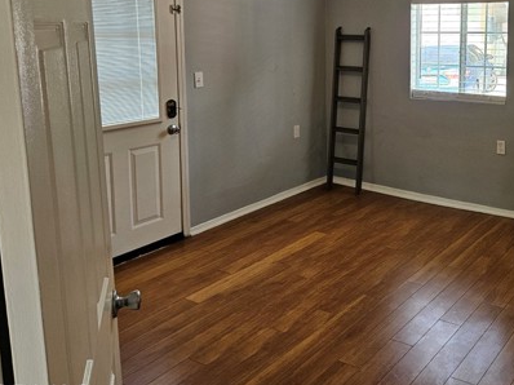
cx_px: 386
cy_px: 105
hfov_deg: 48.2
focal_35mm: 37
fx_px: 549
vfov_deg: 37.8
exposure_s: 1/120
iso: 125
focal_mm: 5.4
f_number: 1.8
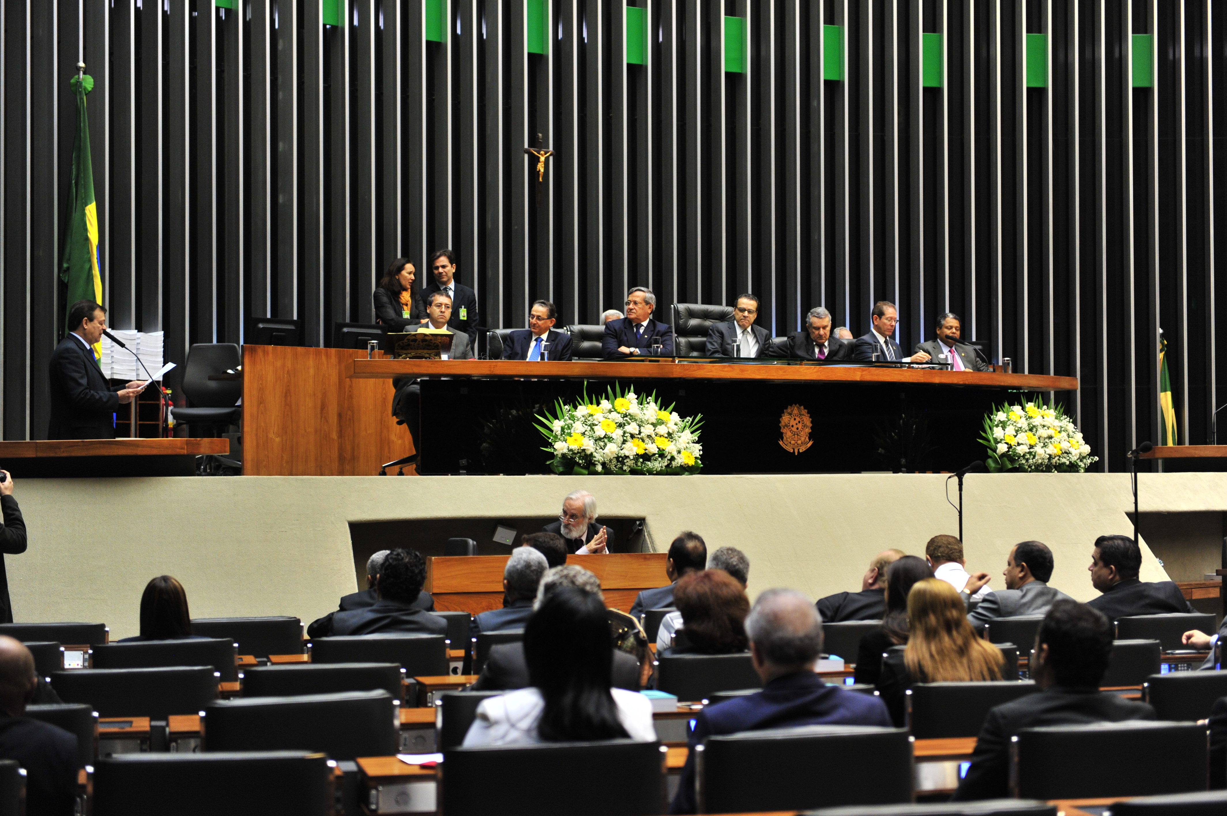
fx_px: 2384
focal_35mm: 70
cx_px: 614
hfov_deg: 28.9
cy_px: 408
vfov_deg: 19.4
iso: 1250
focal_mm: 70
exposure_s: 1/80
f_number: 2.8
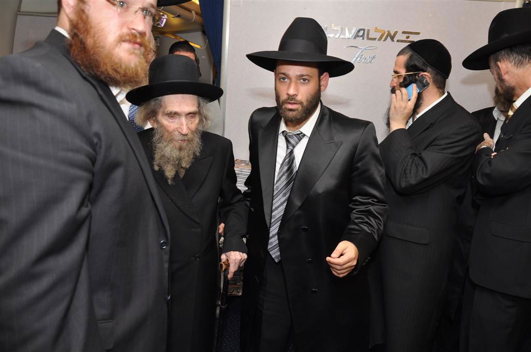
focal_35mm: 27
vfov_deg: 47.8
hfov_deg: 67.4
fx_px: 398
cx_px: 266
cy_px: 176
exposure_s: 1/60
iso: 500
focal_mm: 18
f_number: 5
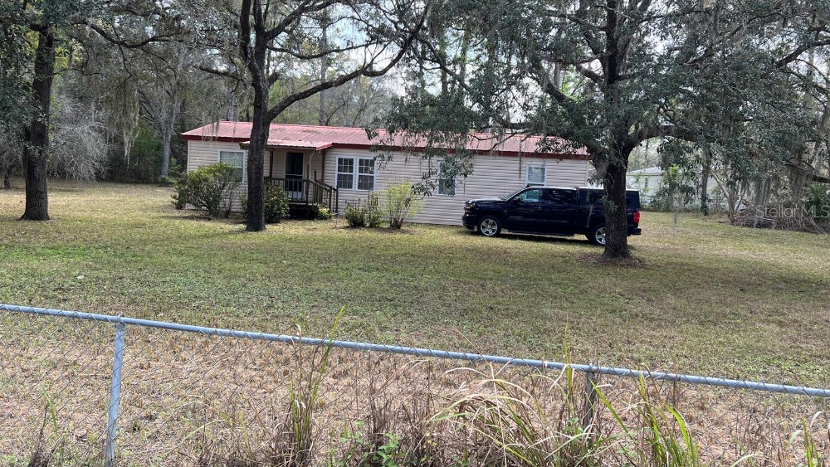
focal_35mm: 29
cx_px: 408
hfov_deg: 66.1
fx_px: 638
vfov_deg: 40.2
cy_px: 211
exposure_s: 1/502
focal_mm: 5.7
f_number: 1.5
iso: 50
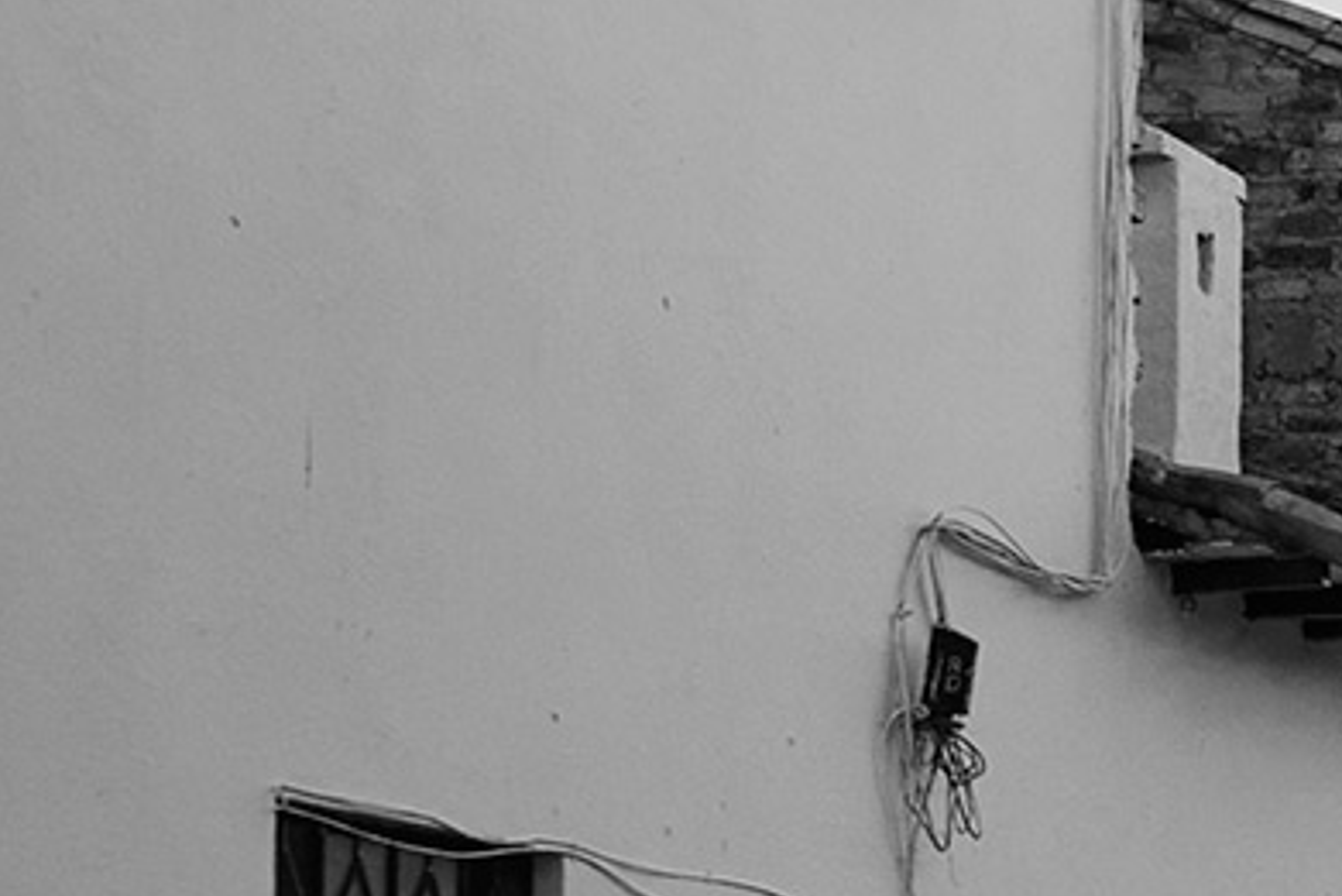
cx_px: 2945
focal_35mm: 161
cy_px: 961
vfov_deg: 8.5
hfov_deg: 11.2
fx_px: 6004
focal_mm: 35
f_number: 4.5
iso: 800
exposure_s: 1/160
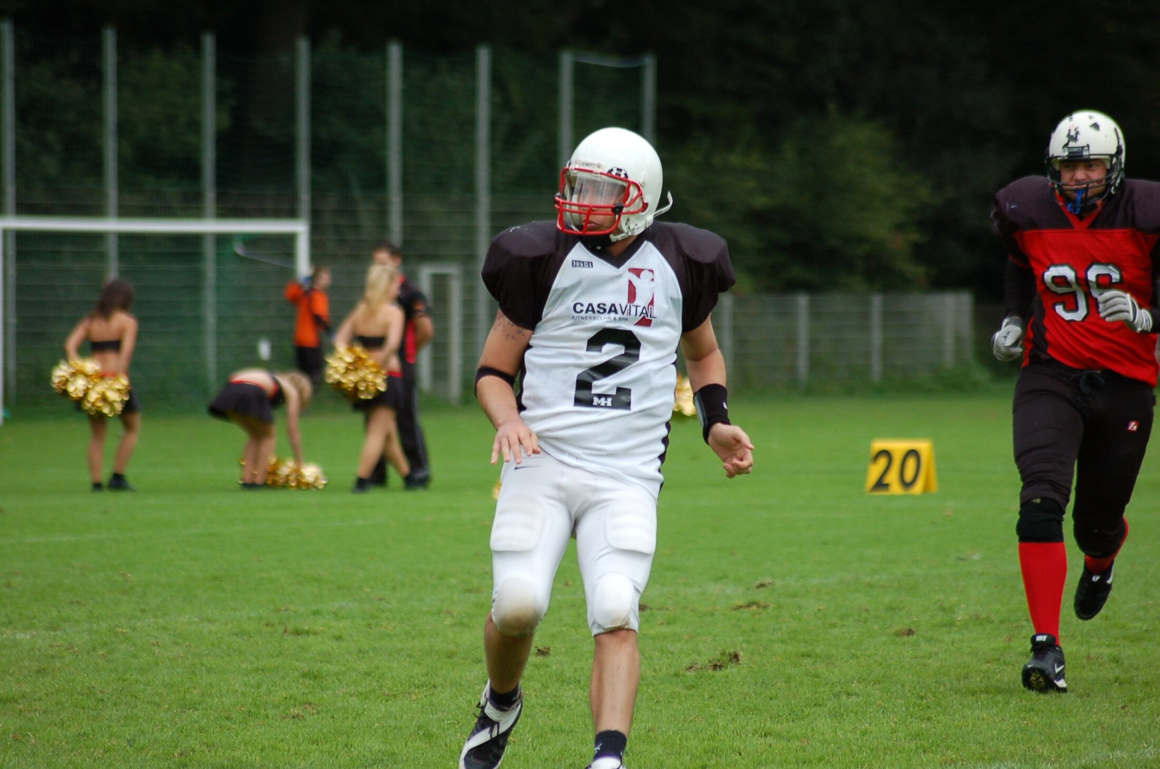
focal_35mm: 292
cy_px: 384
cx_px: 580
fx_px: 9407
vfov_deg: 4.7
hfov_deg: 7.1
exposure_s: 1/800
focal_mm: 195
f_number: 5
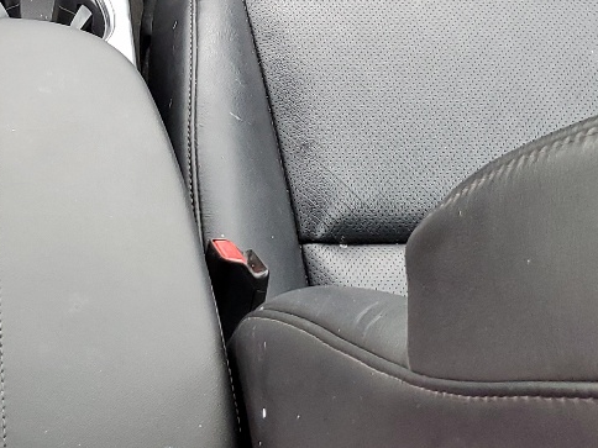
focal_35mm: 86
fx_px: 1486
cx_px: -46
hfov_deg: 21.7
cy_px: -143
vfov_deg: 16.2
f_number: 1.5
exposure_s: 1/120
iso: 79
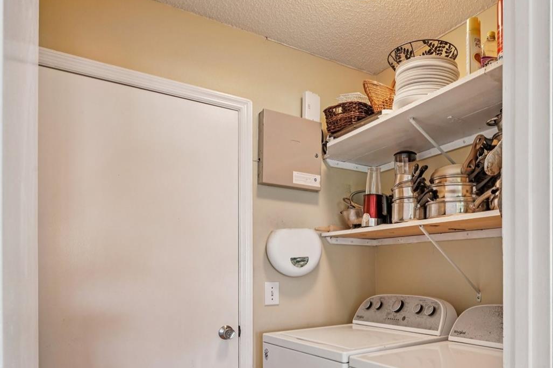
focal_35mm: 28
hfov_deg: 61.4
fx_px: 430
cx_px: 422
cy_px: 280
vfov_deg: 44.6
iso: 400
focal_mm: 18
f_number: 8
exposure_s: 1/4
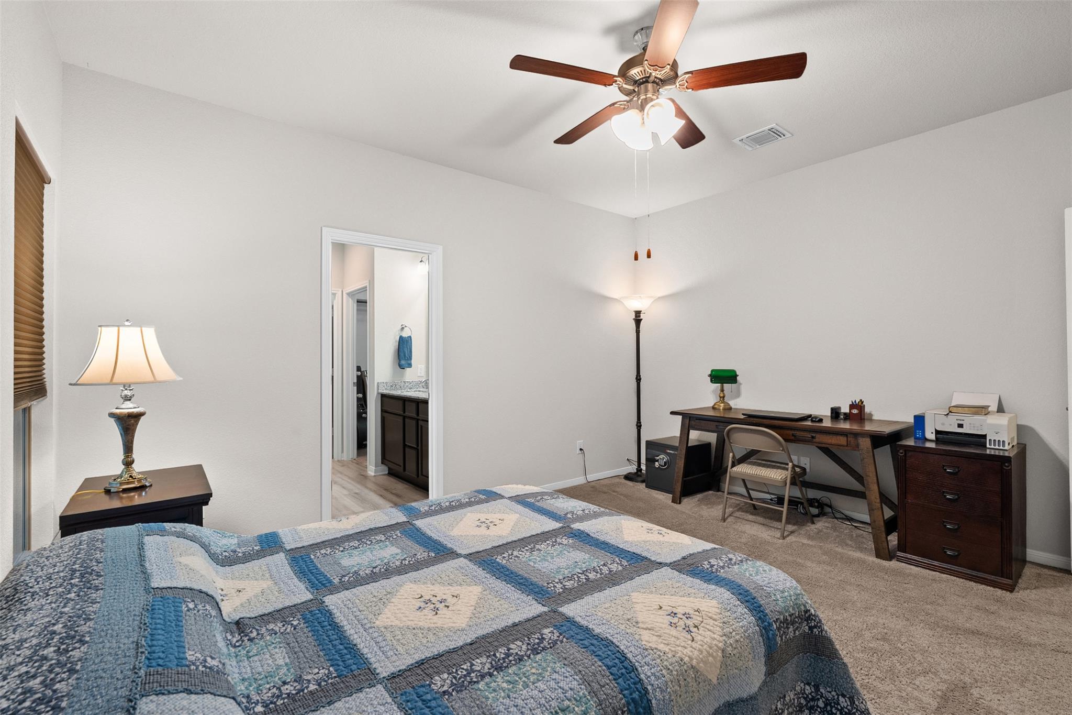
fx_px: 476
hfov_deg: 96.7
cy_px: 358
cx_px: 536
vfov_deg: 73.7
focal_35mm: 16
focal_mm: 16
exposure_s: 1/1.25
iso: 800
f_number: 9
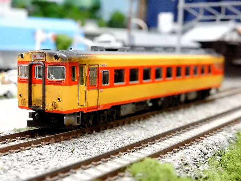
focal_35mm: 60
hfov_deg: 32.2
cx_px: 120
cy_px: 90
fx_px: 418
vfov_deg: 24.4
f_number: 4.5
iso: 3200
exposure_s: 1/25
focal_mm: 10.7
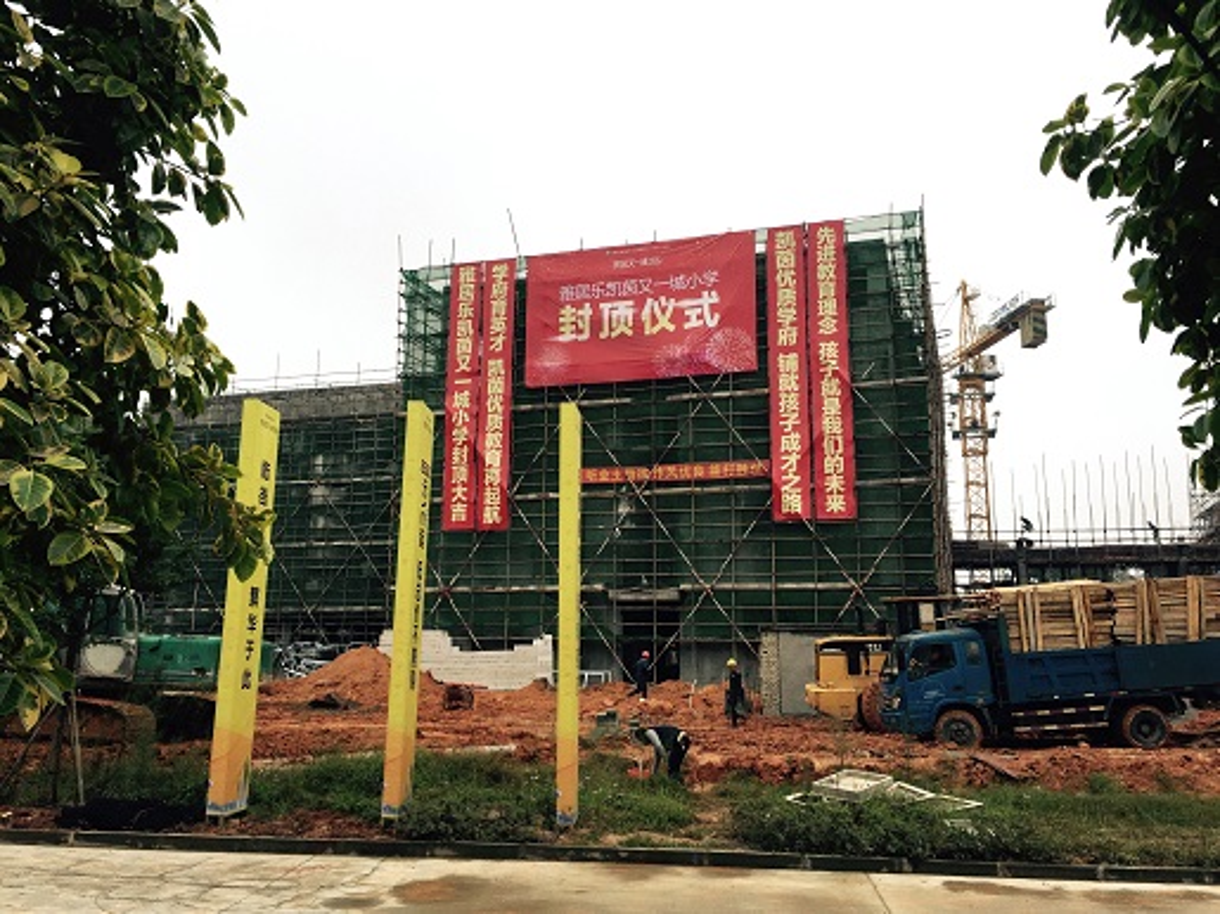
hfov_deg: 61.7
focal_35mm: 29
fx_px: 1022
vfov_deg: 48.2
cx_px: 610
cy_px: 457
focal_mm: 4.15
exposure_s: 1/659
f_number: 2.2
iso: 32
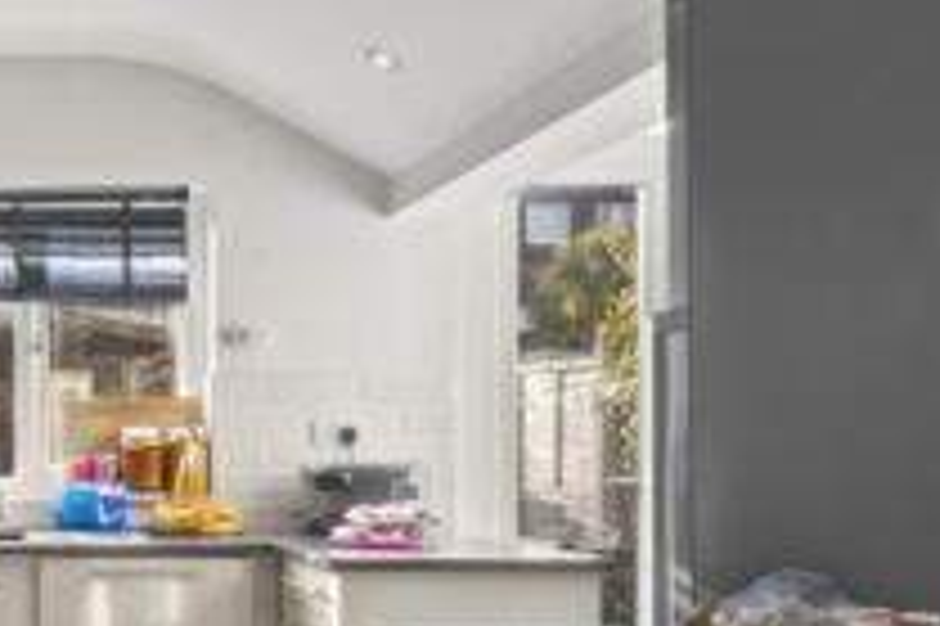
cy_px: 473
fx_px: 1267
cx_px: -117
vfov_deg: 27.3
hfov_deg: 34.6
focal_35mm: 49
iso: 250
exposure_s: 1/1.67
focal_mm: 15.5
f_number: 16
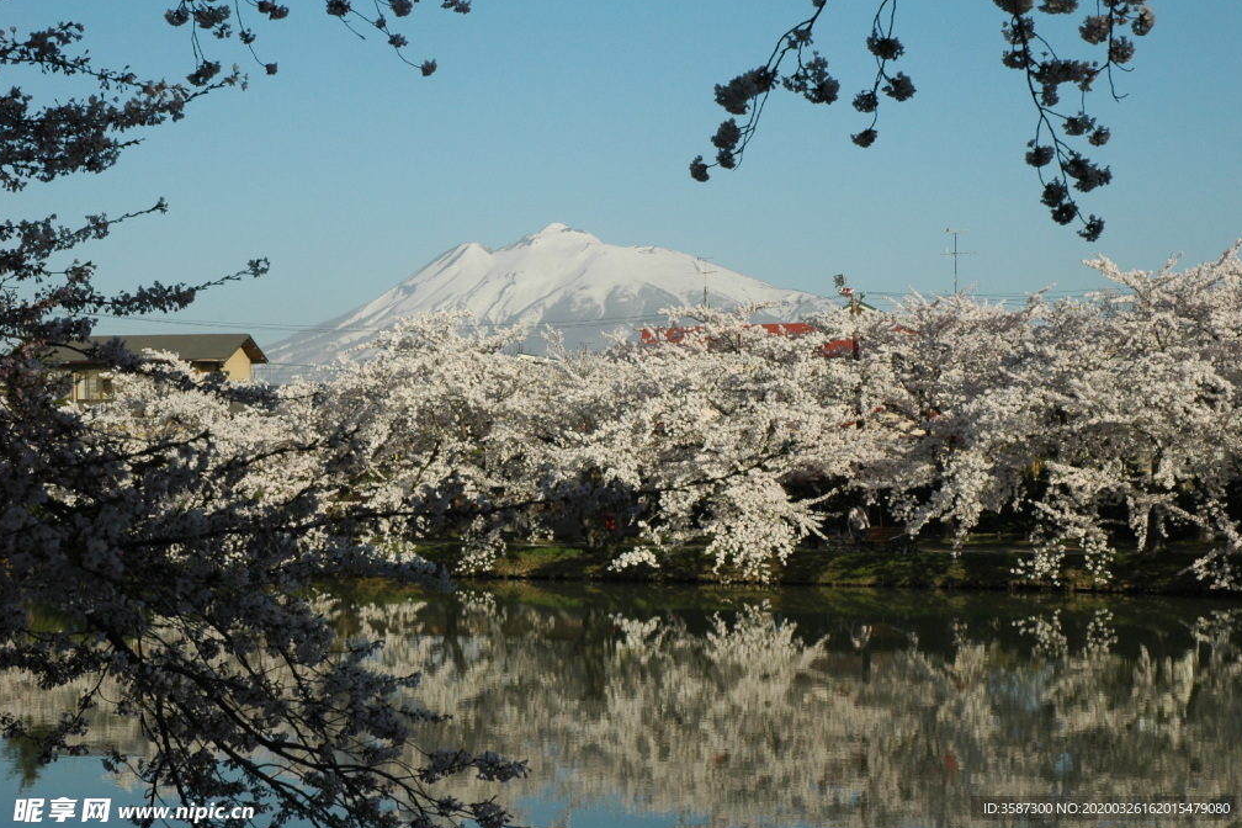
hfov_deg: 30.1
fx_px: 2311
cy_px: 413
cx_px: 625
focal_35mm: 67
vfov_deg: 20.3
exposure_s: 1/500
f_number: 11
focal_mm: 44
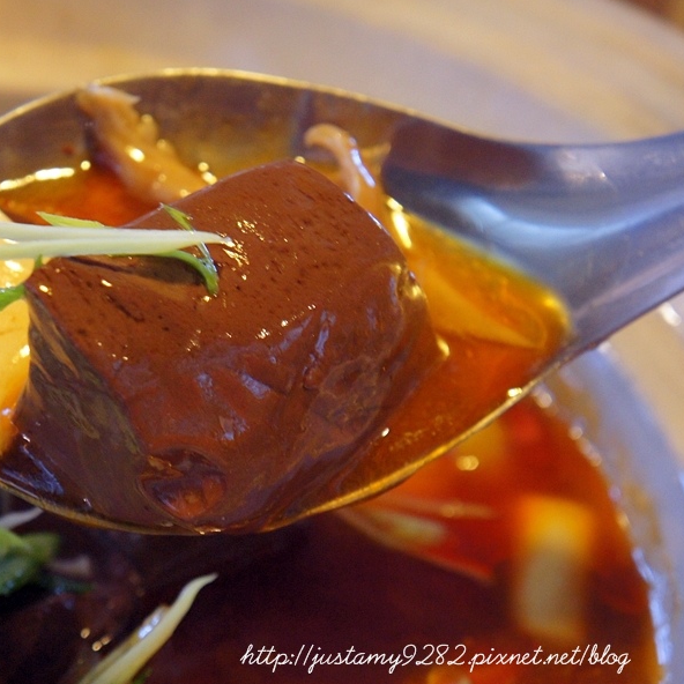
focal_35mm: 103
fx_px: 2295
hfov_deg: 16.9
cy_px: 345
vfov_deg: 17.0
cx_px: 193
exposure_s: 1/15
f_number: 6.3
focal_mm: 53
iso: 1600
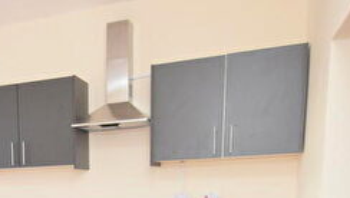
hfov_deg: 41.6
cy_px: 243
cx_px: 32
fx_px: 418
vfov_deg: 24.0
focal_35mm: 45
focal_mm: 10
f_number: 5
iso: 800
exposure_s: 1/100
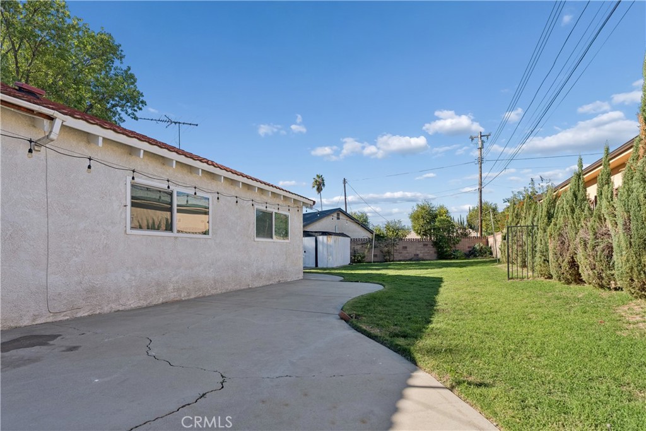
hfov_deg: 96.7
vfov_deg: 73.8
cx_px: 323
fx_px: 287
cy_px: 216
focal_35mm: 16
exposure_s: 1/250
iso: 200
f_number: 8
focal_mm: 16
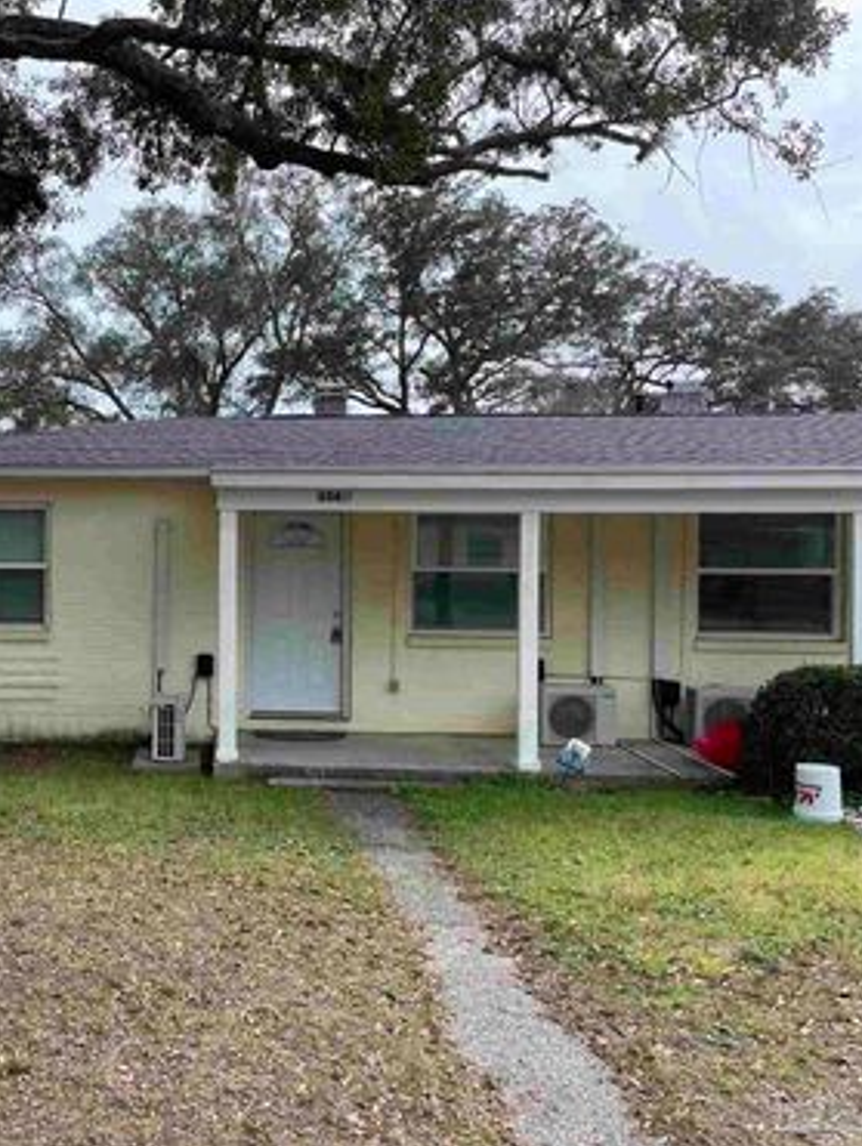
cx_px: 117
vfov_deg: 52.6
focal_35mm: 35
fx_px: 1160
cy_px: 576
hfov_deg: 38.5
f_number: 1.6
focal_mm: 4.2
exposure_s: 1/1401
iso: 32
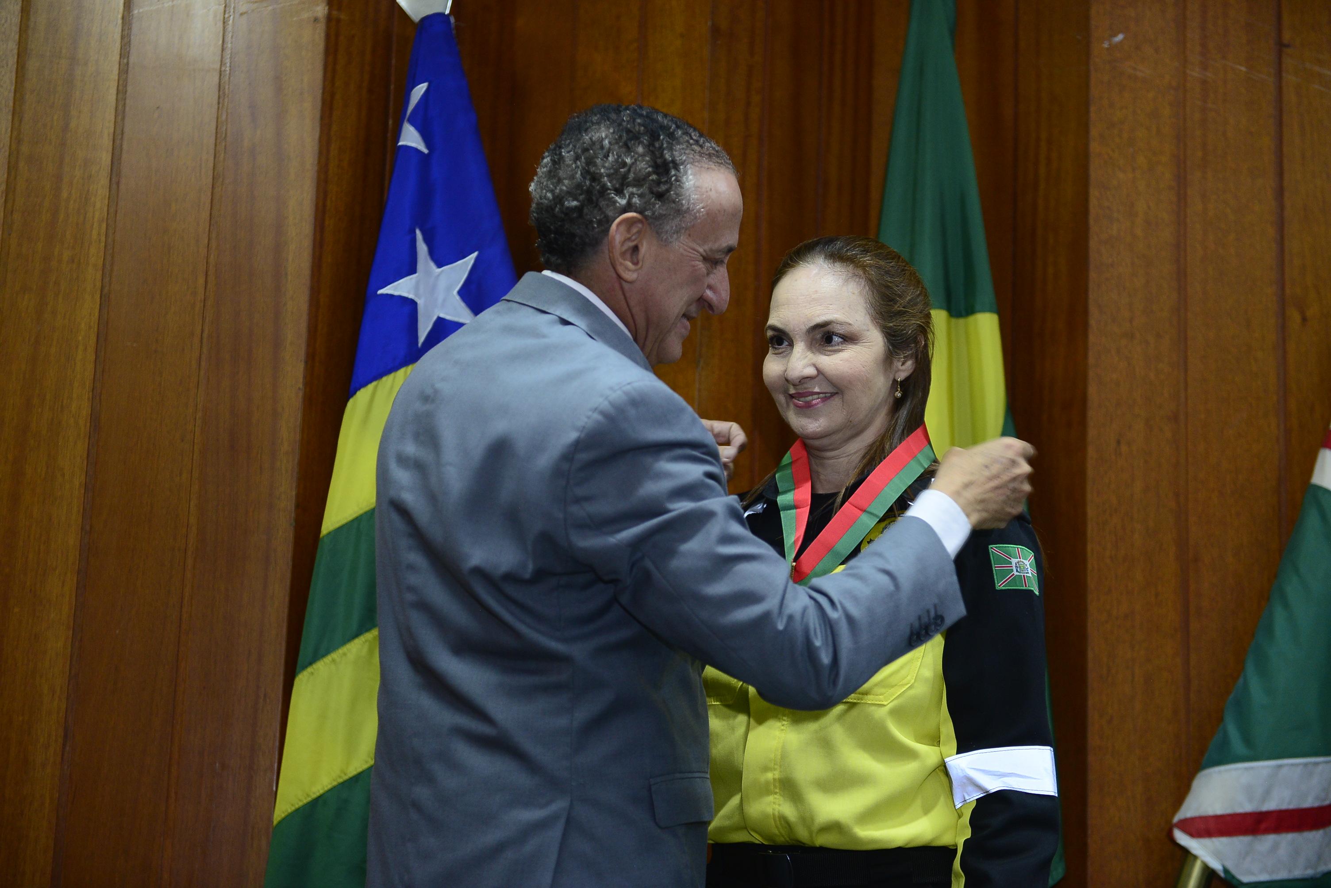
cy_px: 444
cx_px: 666
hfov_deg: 28.8
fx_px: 2589
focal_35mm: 70
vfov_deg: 19.5
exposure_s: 1/125
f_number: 2.8
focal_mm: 70
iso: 1600
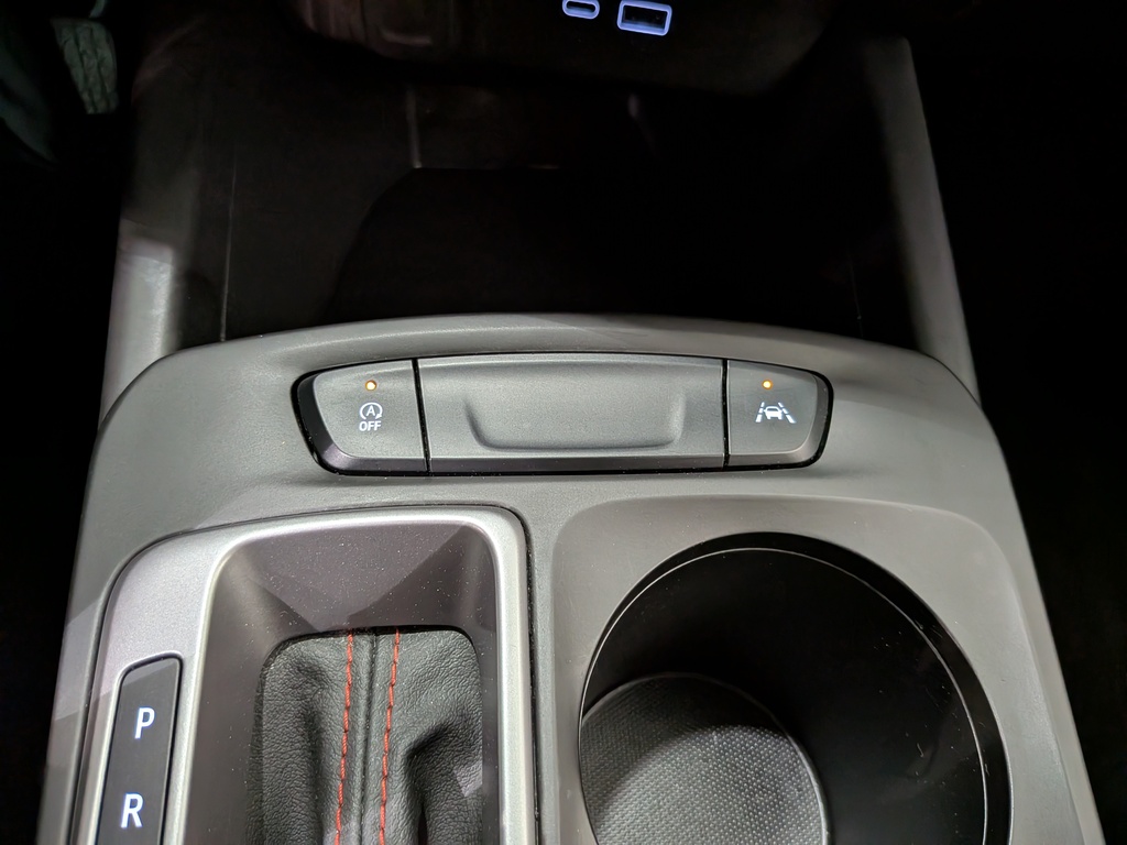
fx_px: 781
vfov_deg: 56.8
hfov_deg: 71.6
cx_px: 564
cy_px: 422
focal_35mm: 24
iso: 508
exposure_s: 1/25
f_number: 1.7
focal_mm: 4.53
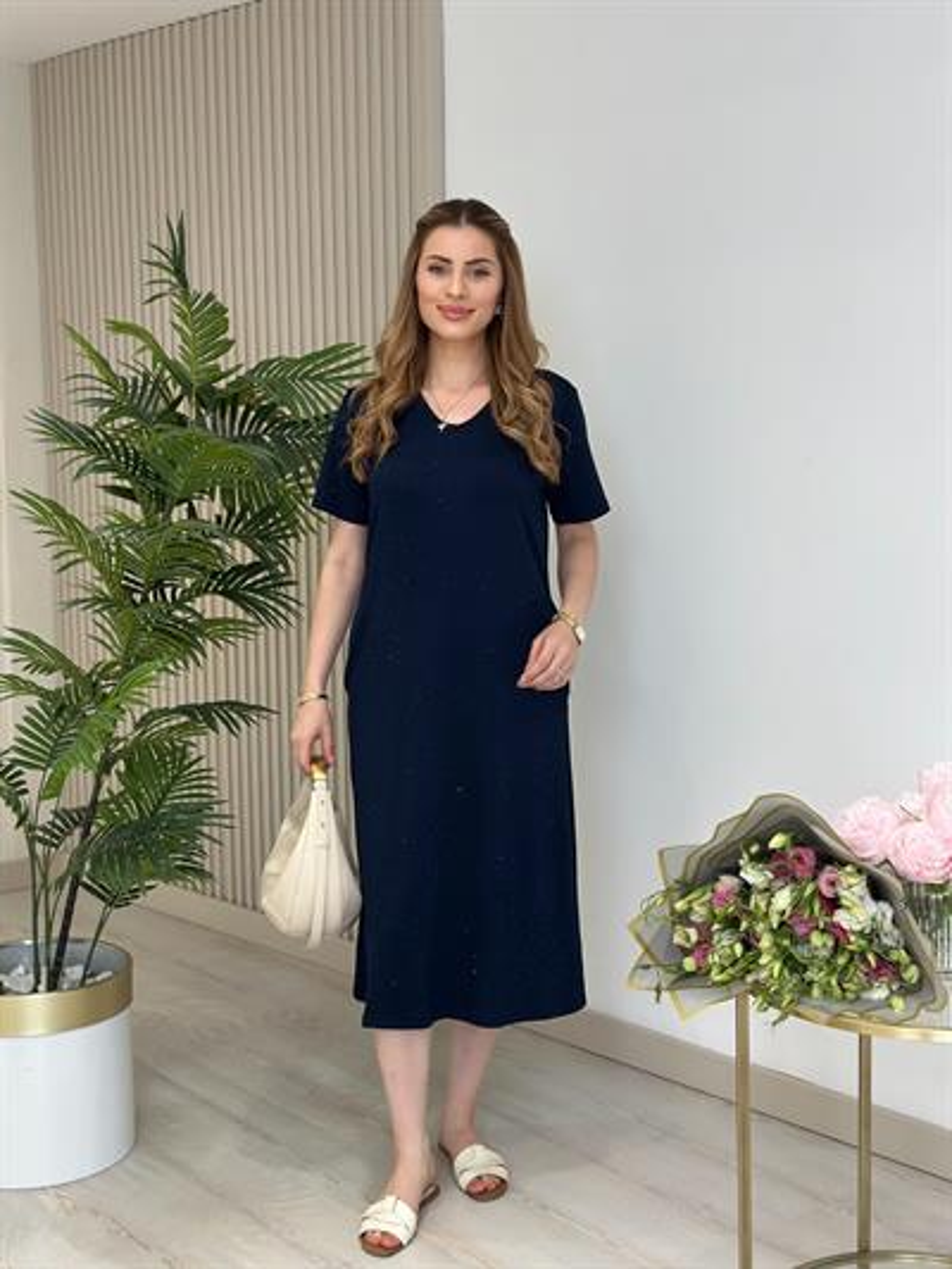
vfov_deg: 39.6
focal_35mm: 48
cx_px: 476
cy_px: 634
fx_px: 1759
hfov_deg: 30.3
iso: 80
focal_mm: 6.86
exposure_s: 1/244
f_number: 1.78
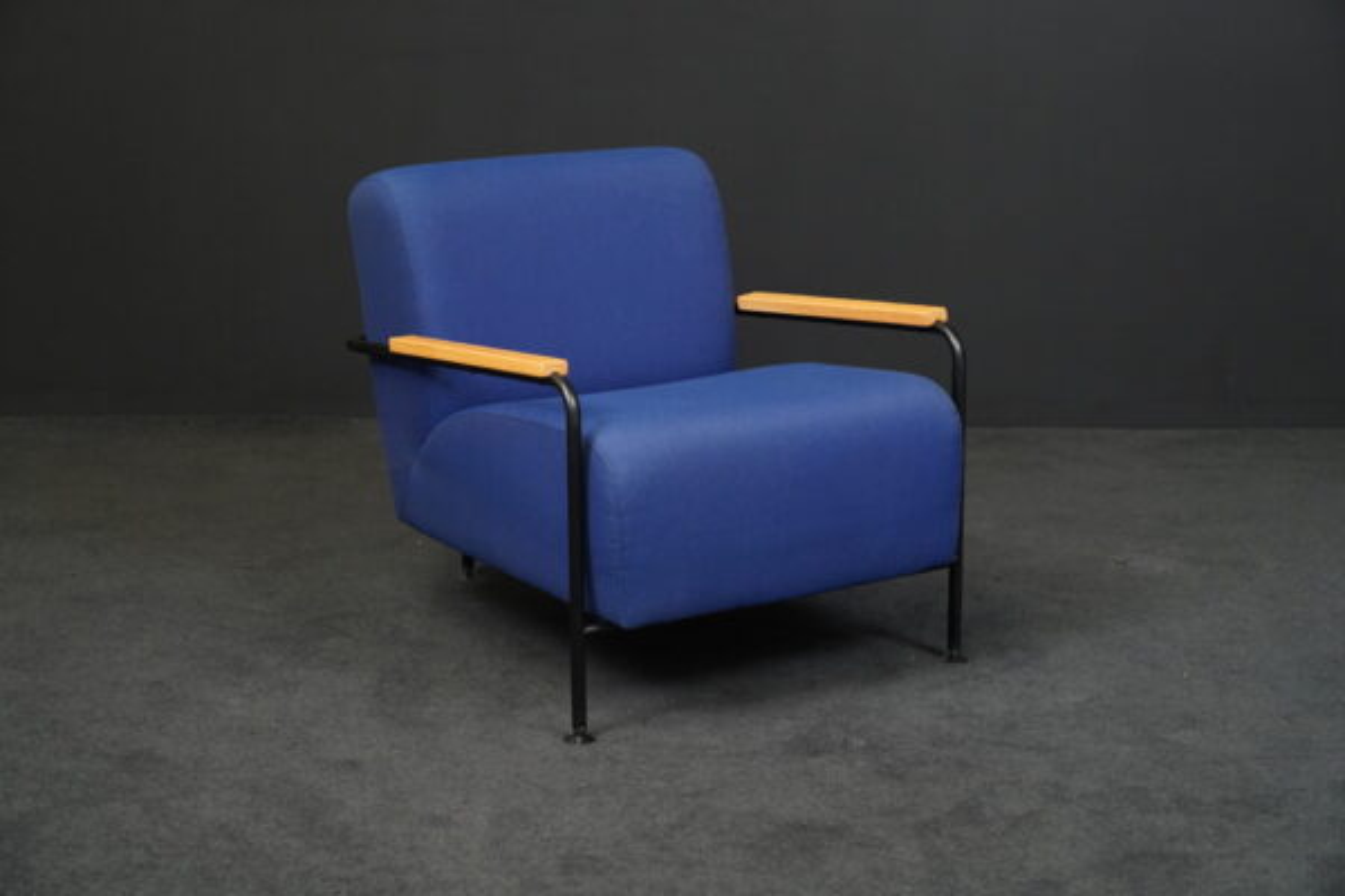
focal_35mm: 77
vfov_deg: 17.7
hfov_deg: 26.3
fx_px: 2877
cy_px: 448
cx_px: 672
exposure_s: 1/160
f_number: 7.1
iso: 5000
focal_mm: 77
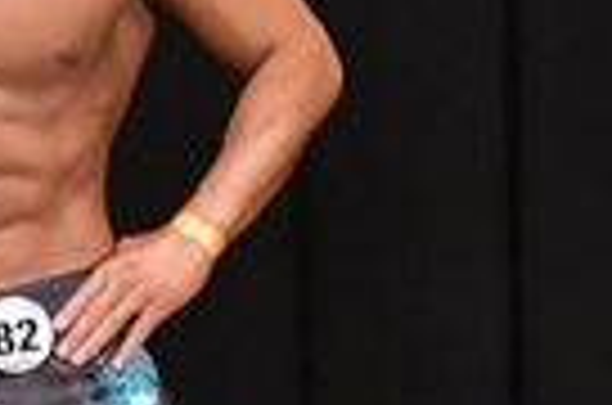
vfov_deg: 1.2
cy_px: 468
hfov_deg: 1.8
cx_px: 1496
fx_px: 19589
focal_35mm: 1155
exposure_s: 1/400
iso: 6400
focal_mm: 135
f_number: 5.6
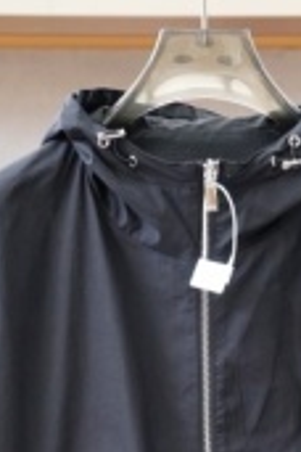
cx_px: 220
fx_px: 1430
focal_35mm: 114
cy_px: 574
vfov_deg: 17.0
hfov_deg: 12.0
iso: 500
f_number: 4
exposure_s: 1/125
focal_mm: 26
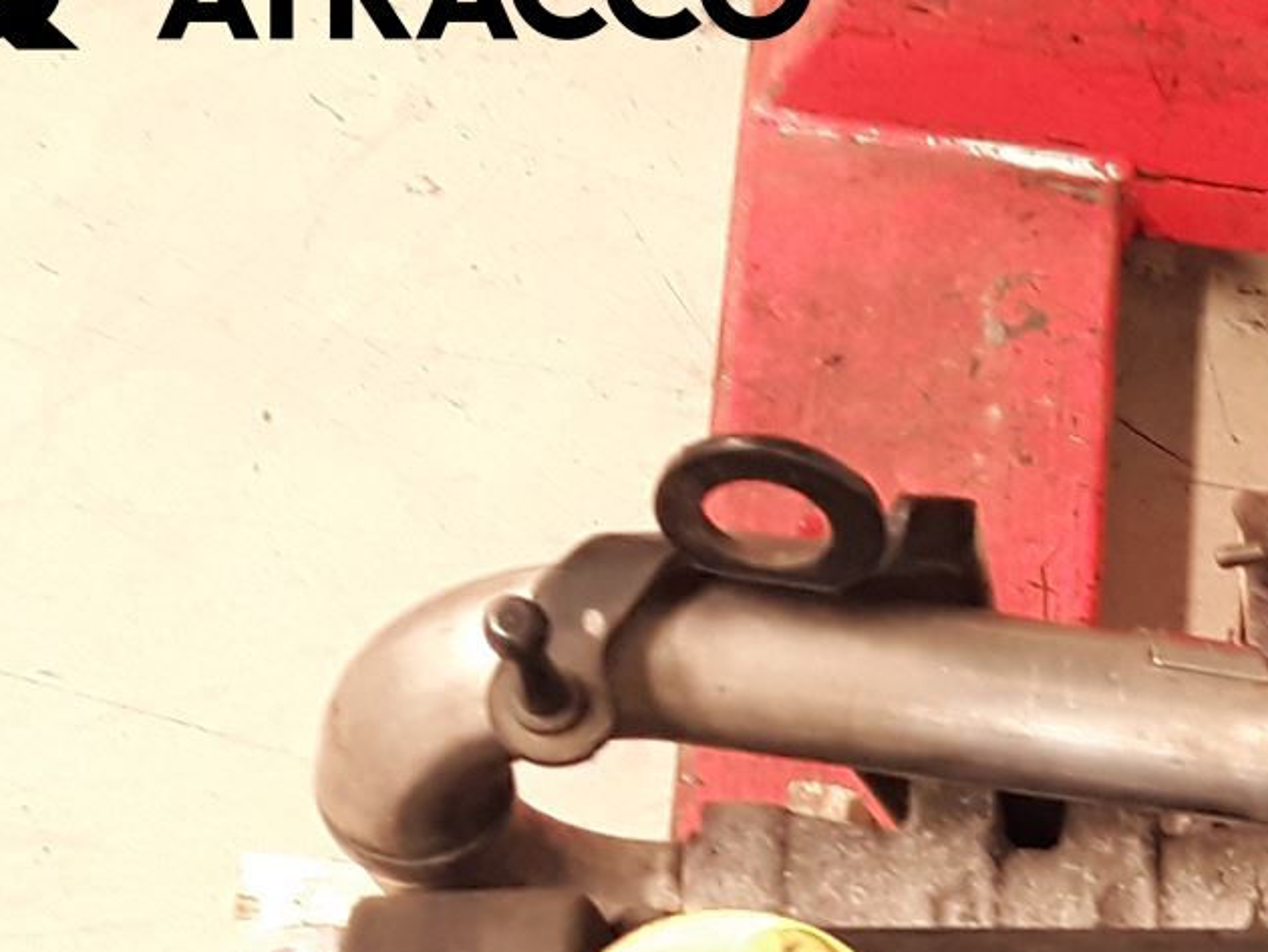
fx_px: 3335
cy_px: 1465
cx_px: 1636
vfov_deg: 15.0
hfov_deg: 19.8
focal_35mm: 91
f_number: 1.9
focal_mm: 2.91
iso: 100
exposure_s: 1/17
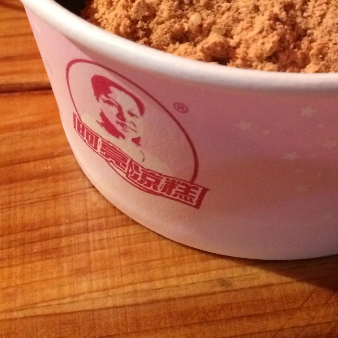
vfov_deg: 23.2
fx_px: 795
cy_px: 16
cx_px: 315
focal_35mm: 72
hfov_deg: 23.3
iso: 320
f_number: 2.2
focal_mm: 4.15
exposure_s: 1/24
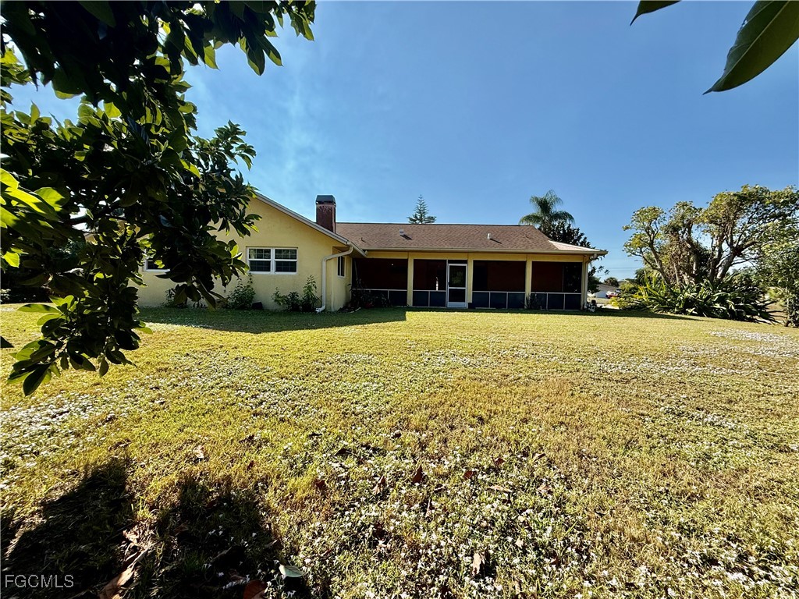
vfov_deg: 85.7
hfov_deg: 102.1
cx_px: 400
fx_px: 323
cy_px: 300
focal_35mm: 14
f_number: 2.2
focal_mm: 2.22
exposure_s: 1/2024
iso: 64
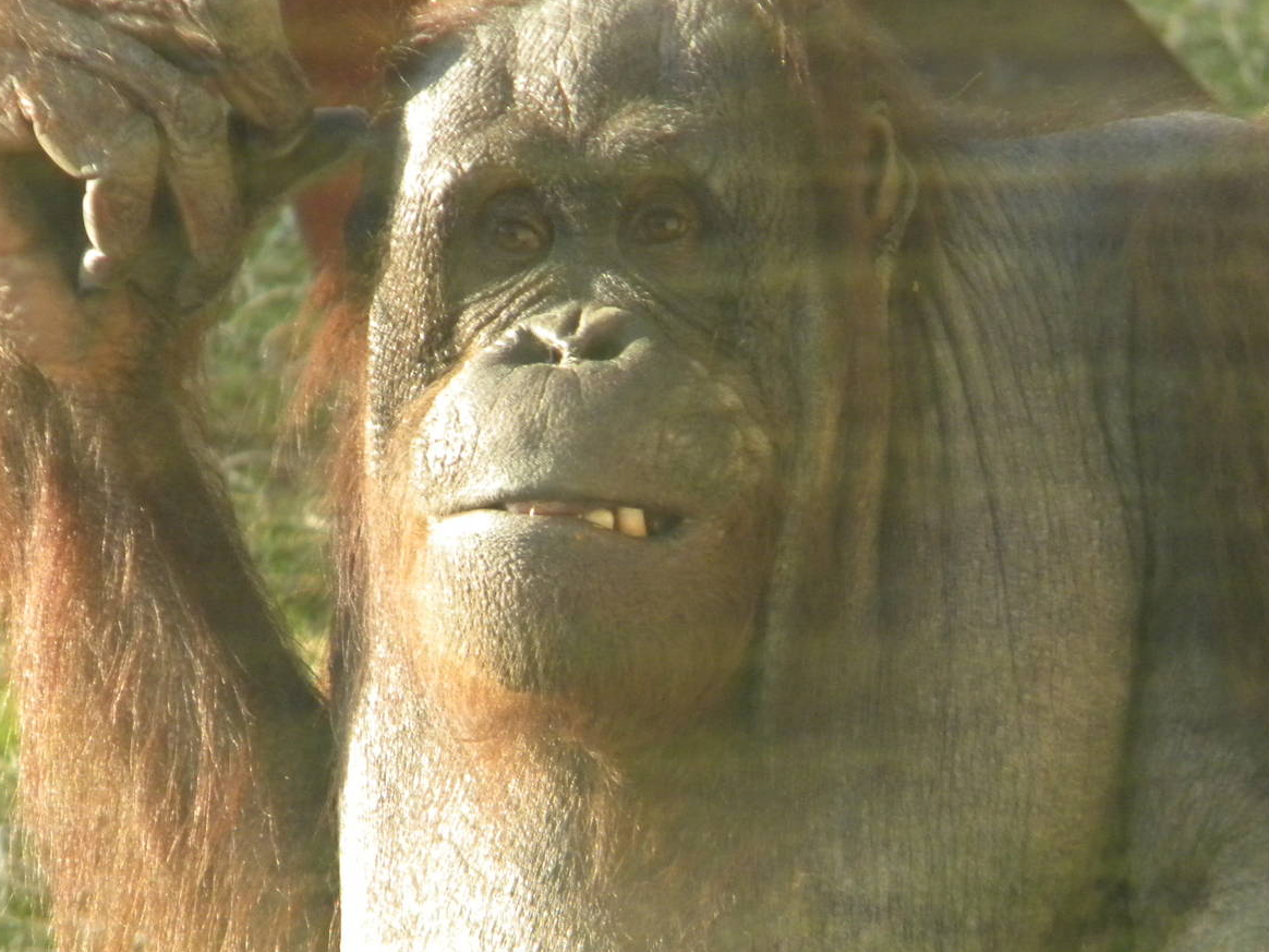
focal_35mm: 569
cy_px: 640
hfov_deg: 3.5
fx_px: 20859
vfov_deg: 2.6
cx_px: 618
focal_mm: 75
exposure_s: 1/310
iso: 405
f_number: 5.4
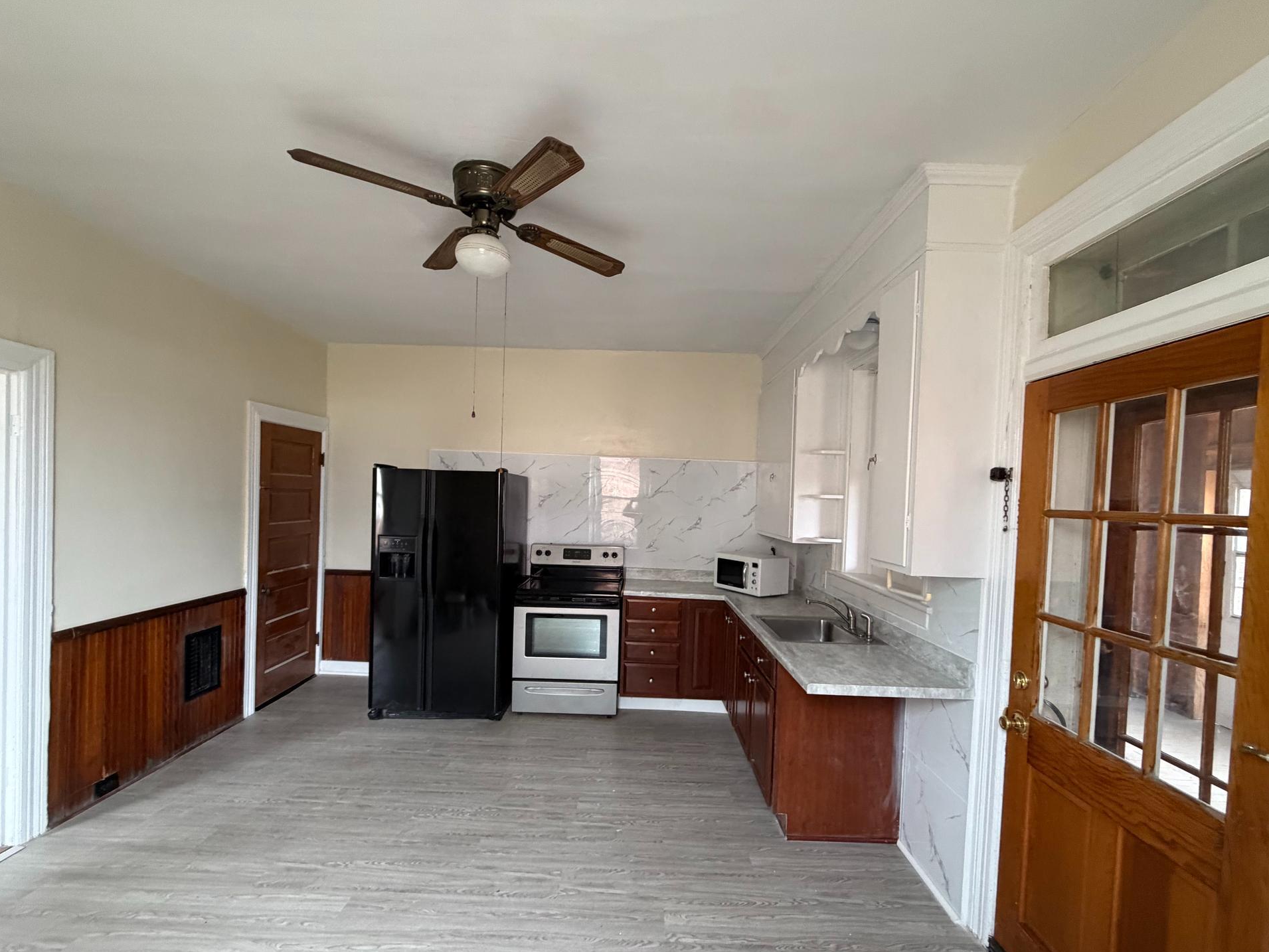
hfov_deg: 98.2
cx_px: 634
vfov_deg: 81.7
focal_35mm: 15
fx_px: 550
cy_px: 509
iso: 320
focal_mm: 2.22
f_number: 2.2
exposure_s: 1/61
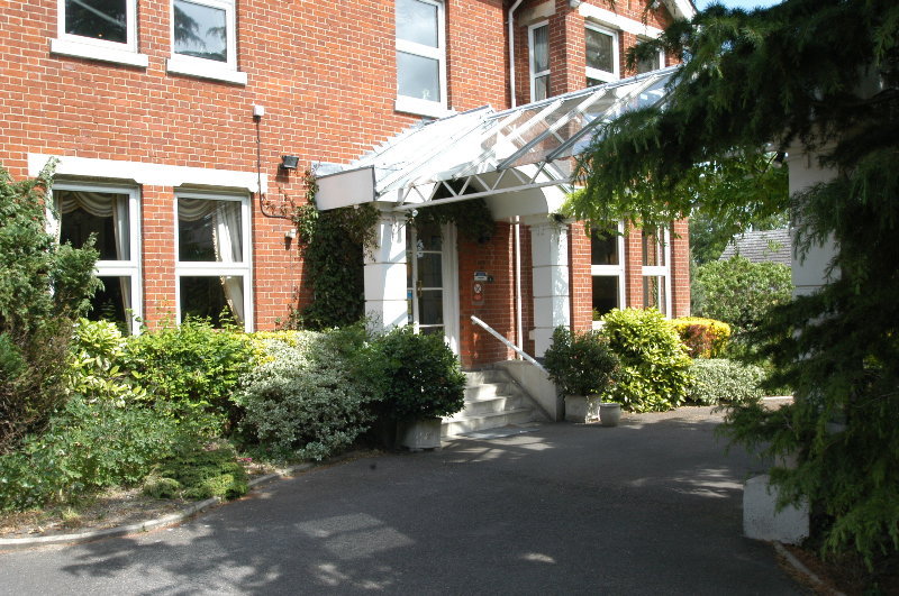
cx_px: 450
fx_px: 786
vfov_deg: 41.6
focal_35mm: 32
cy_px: 298
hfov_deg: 59.6
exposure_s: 1/320
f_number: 9
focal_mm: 21
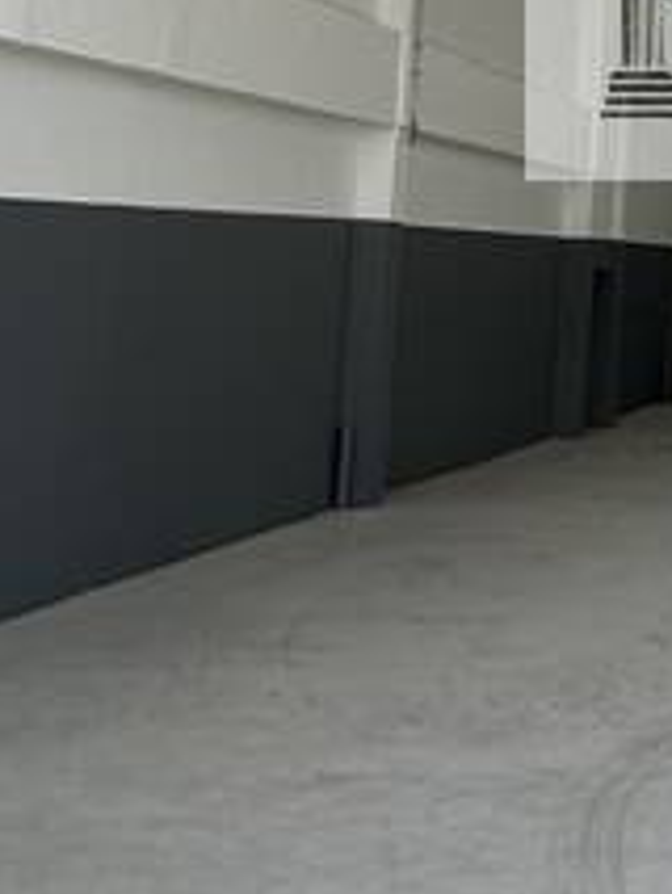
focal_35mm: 71
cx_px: 949
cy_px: 8
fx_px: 1836
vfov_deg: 26.0
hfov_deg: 18.8
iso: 40
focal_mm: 2.22
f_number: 2.2
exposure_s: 1/102
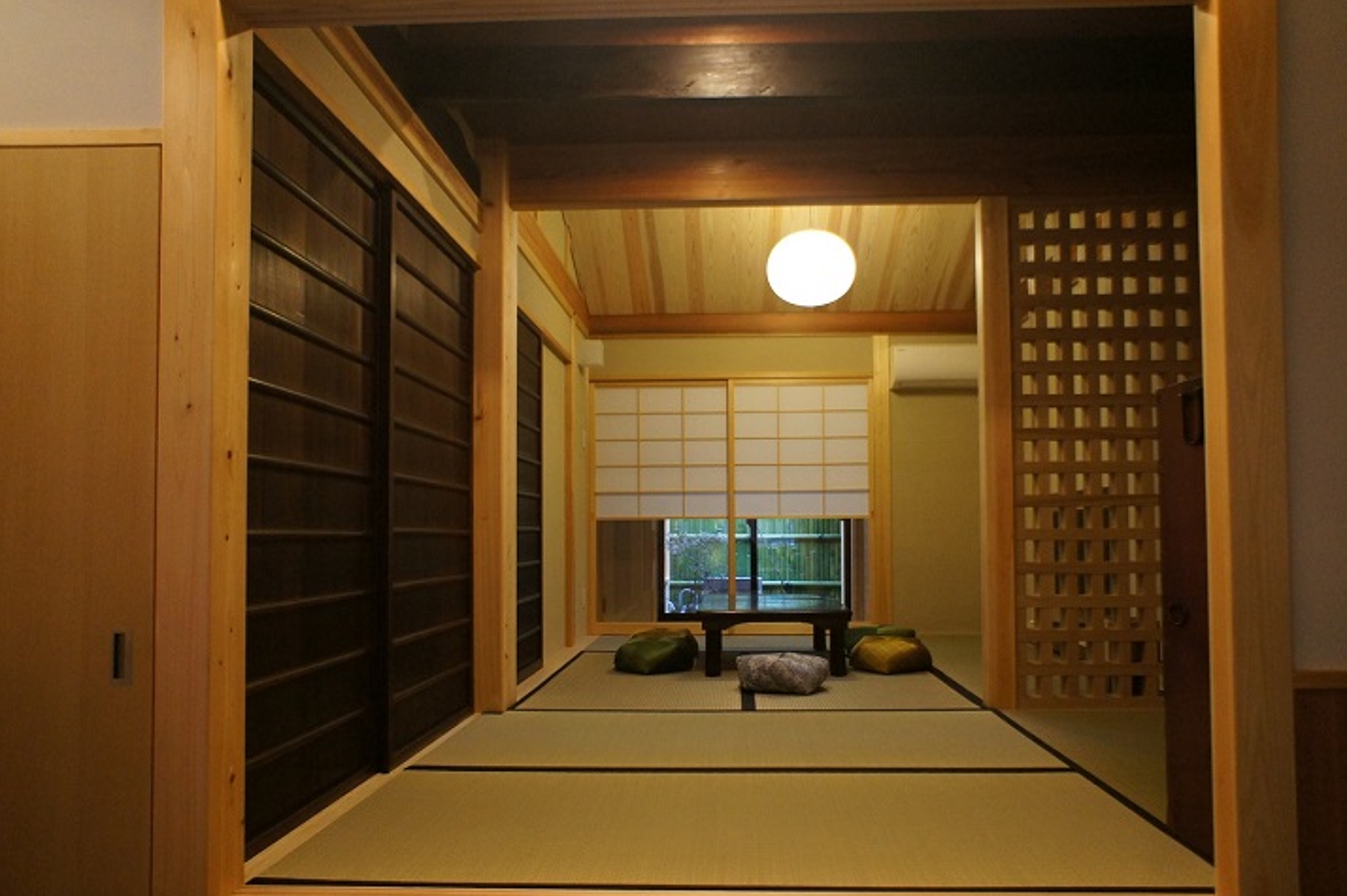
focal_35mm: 27
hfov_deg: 67.4
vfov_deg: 47.8
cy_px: 498
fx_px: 1010
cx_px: 701
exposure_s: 1/125
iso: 1600
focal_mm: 16
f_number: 2.8
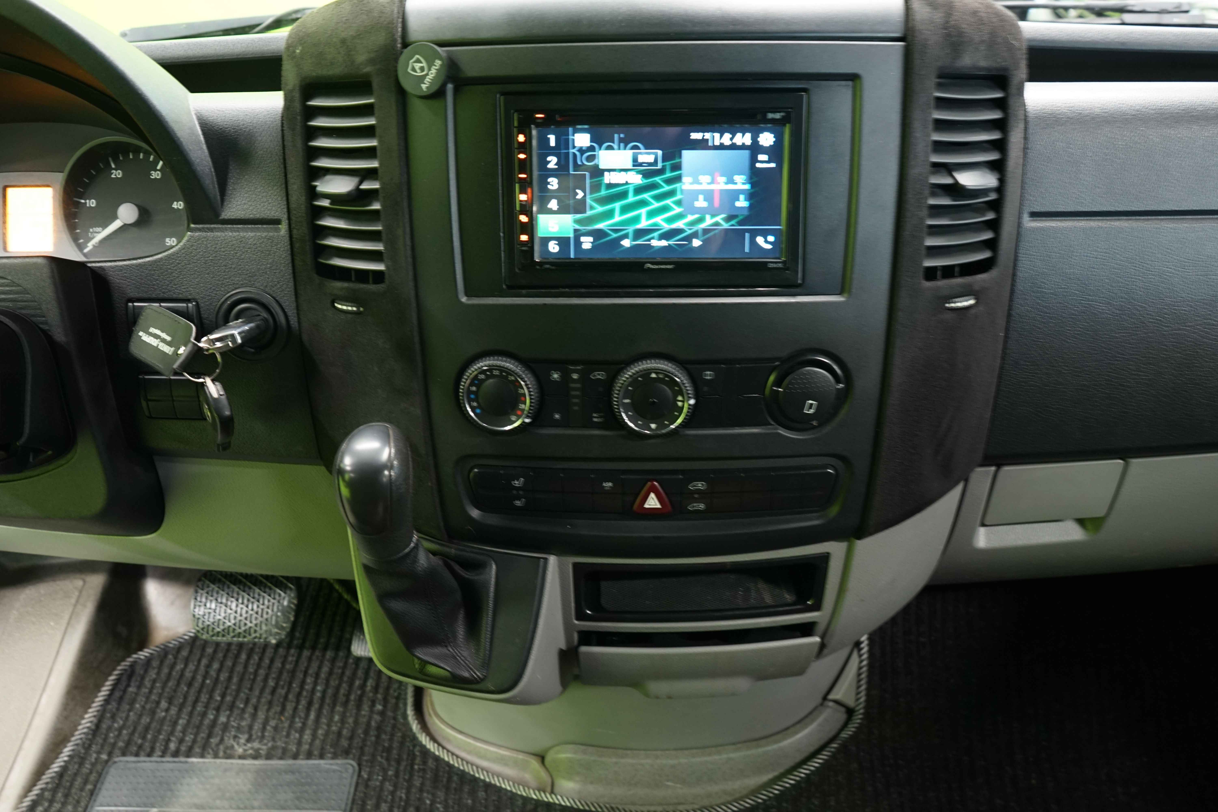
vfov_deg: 46.4
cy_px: 406
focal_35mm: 28
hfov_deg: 65.5
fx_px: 947
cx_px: 609
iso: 800
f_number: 5.6
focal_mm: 28
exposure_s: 1/5
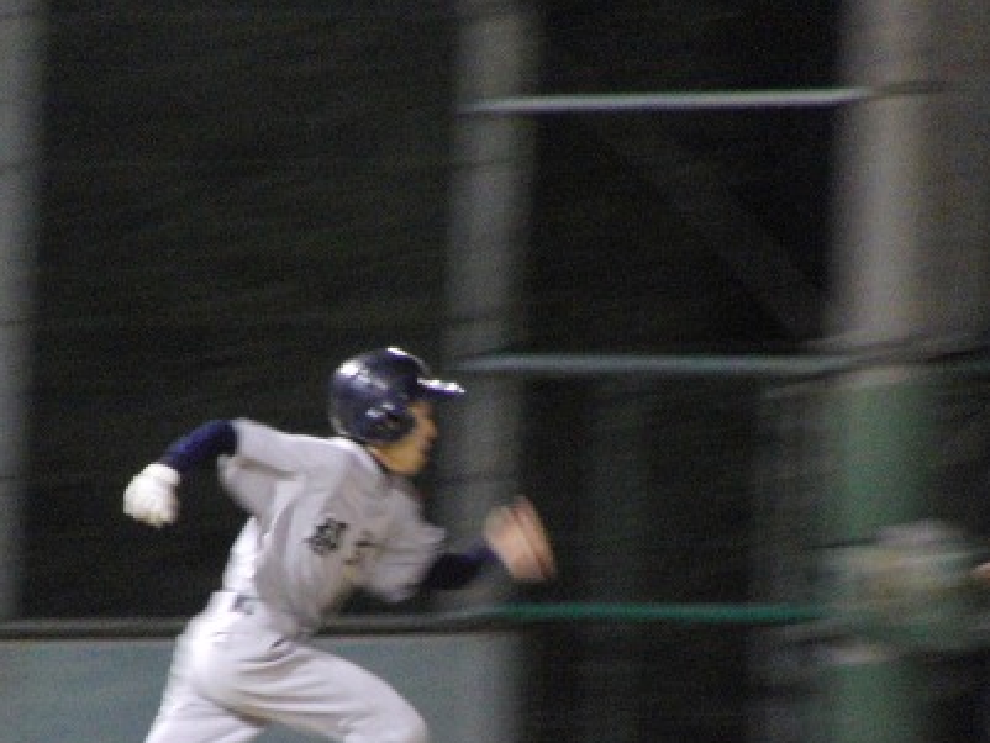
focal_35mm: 752
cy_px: 578
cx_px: 454
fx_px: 21513
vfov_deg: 2.0
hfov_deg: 2.6
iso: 800
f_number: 4.4
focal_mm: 83.3
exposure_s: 1/40
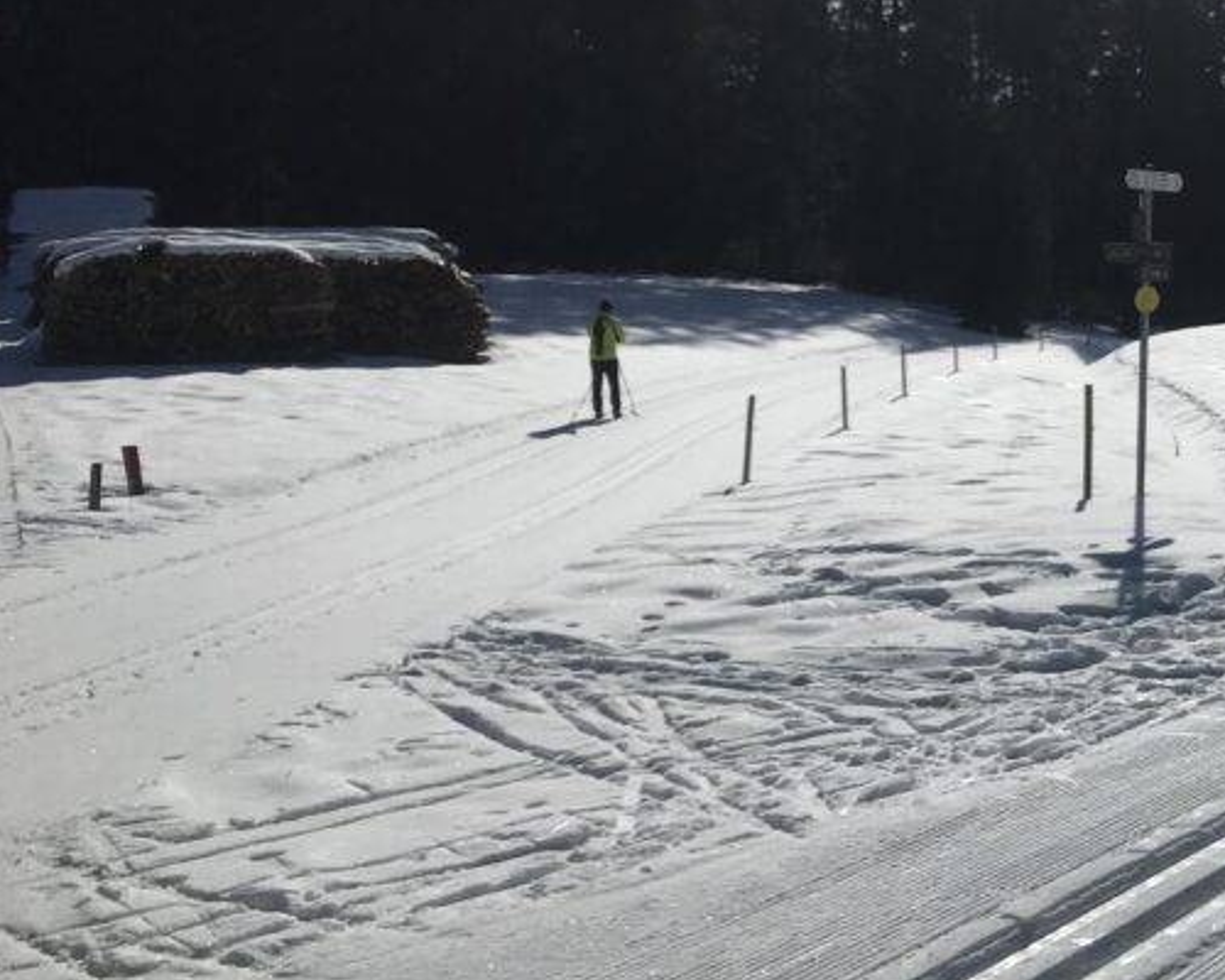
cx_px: 1252
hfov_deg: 30.9
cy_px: 206
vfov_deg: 26.7
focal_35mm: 56
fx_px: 2030
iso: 25
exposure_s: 1/16129
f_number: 1.8
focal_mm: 3.99
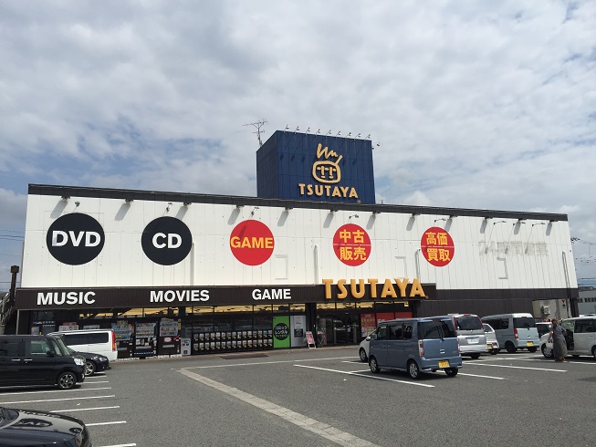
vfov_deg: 48.2
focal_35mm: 29
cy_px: 224
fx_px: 499
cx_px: 298
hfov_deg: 61.7
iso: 32
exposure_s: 1/3968
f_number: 2.2
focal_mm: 4.15
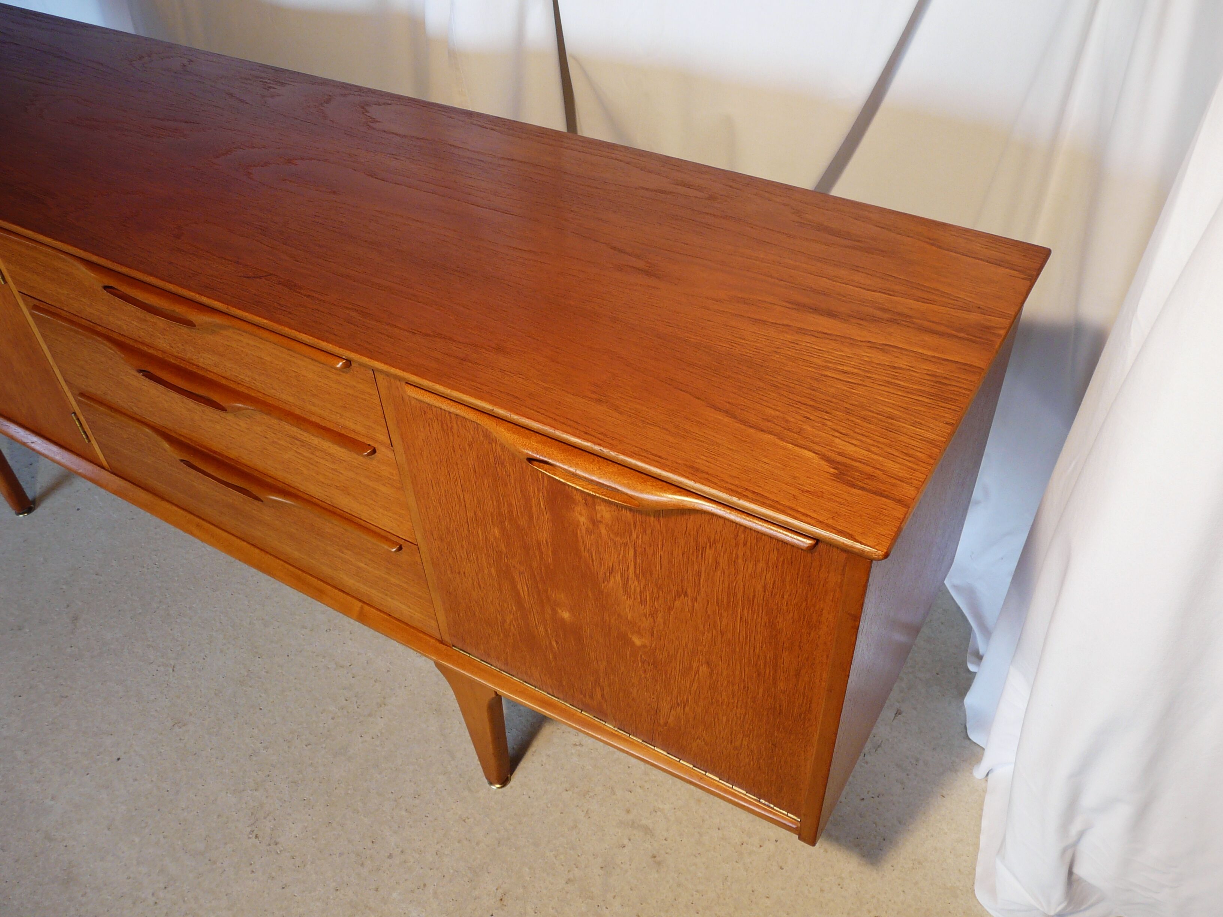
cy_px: 458
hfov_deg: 63.4
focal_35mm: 28
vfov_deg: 49.7
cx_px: 612
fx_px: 989
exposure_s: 1/60
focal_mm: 4.6
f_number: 2.8
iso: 100
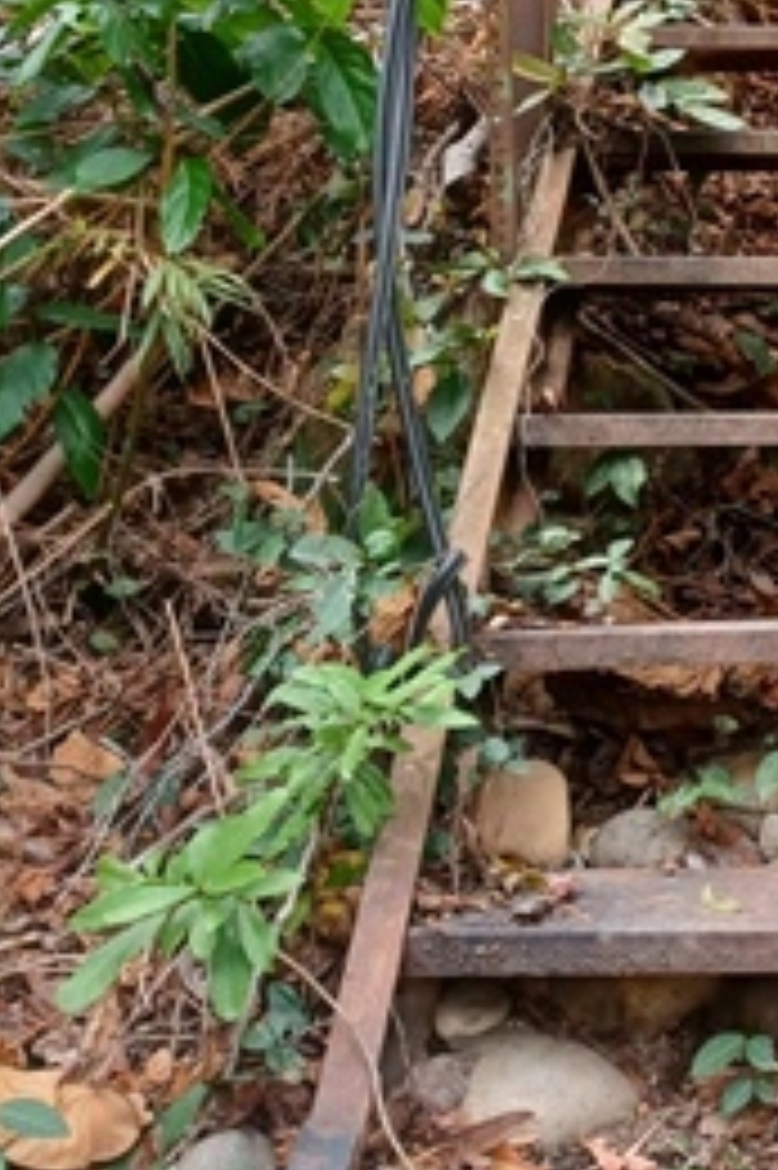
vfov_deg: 32.6
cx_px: 922
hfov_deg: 21.1
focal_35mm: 60
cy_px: 248
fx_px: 1947
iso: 40
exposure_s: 1/50
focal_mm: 4.6
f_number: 1.8
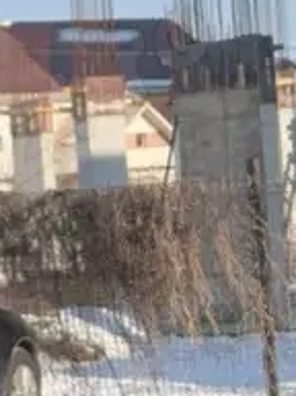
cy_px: 252
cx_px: -407
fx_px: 2059
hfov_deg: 7.7
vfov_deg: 11.0
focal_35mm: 180
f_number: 1.6
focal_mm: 5.96
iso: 32
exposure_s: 1/2674
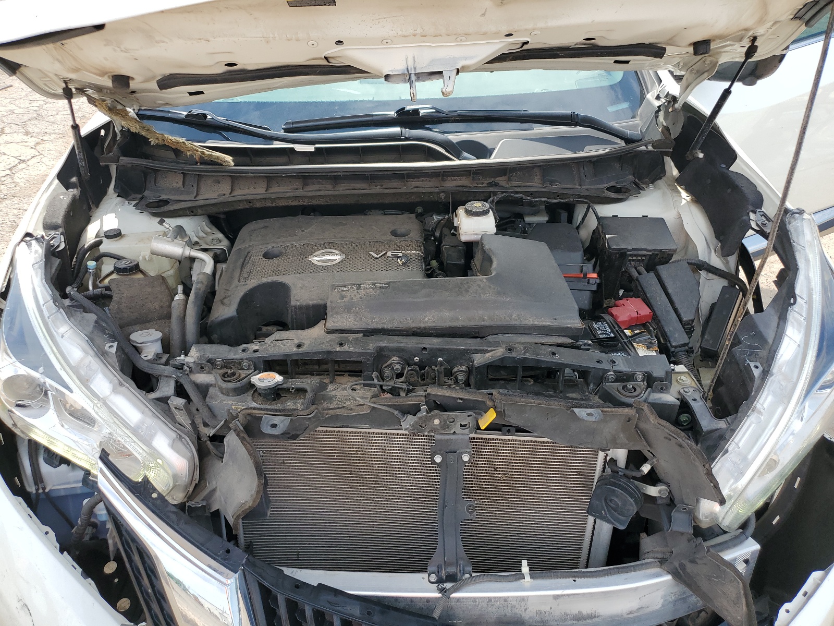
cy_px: 313
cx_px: 417
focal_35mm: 26
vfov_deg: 53.1
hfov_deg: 67.3
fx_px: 626
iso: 50
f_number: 1.5
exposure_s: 1/1000
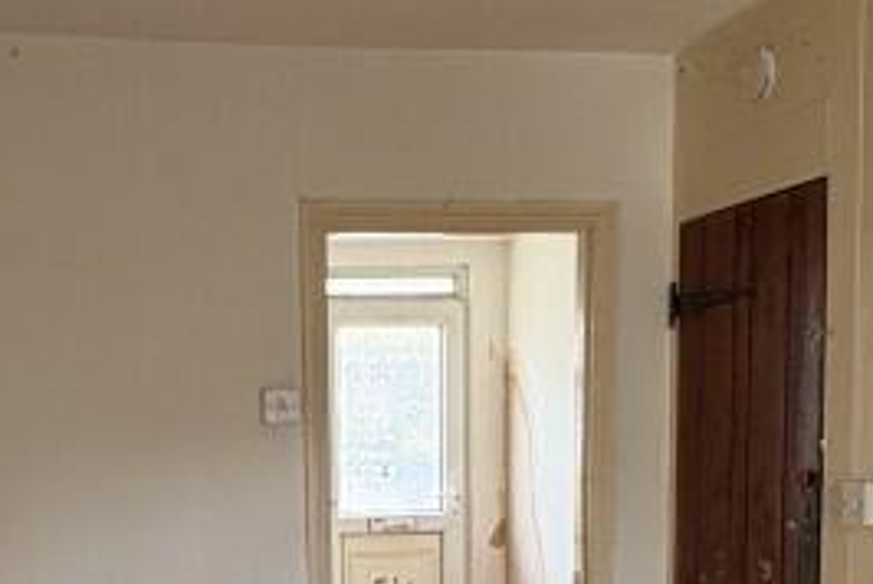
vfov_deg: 23.3
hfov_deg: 35.4
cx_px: 338
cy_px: 571
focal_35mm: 56
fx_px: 1359
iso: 160
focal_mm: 2.22
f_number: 2.2
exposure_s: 1/99
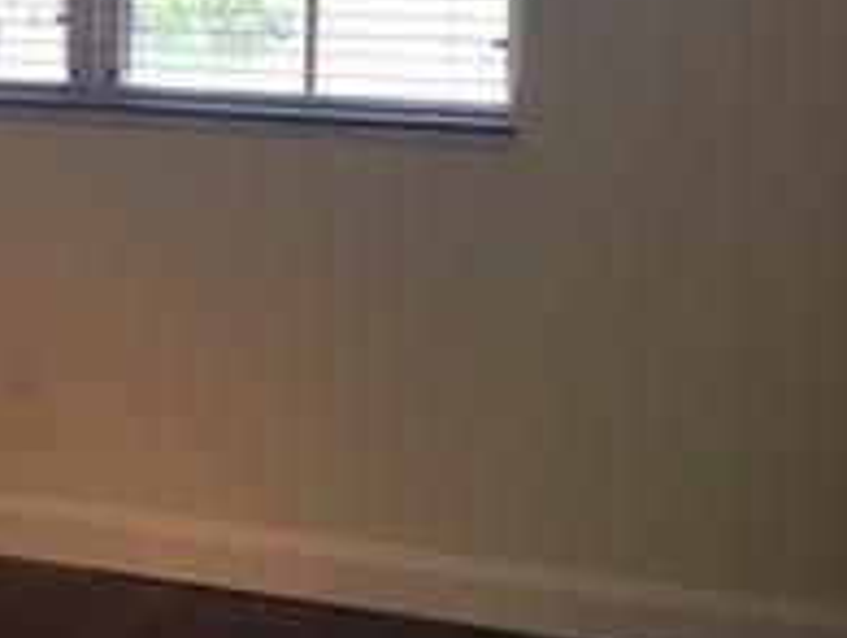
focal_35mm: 95
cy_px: 104
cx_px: -83
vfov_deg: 15.5
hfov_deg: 19.7
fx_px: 2329
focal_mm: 4.15
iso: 32
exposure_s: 1/40
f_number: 2.2
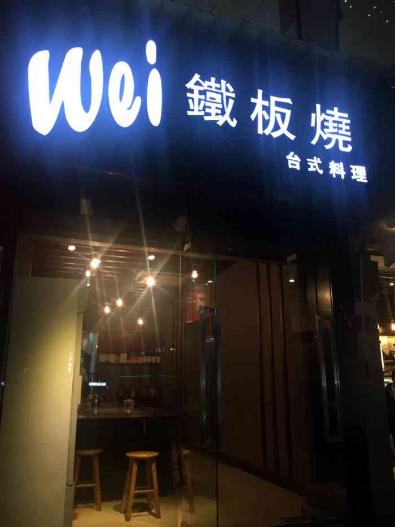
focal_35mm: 29
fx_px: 441
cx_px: 198
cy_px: 264
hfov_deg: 48.2
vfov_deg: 61.7
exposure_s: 1/33
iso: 80
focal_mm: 4.15
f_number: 2.2
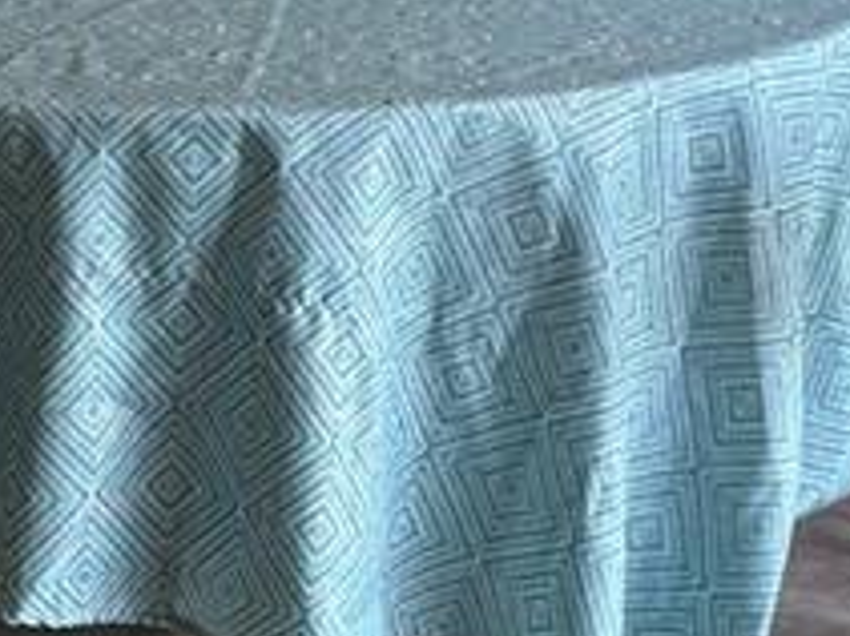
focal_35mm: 197
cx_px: -153
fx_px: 4835
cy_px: 56
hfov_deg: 9.9
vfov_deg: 7.5
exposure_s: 1/120
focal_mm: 5.96
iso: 64
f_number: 1.6
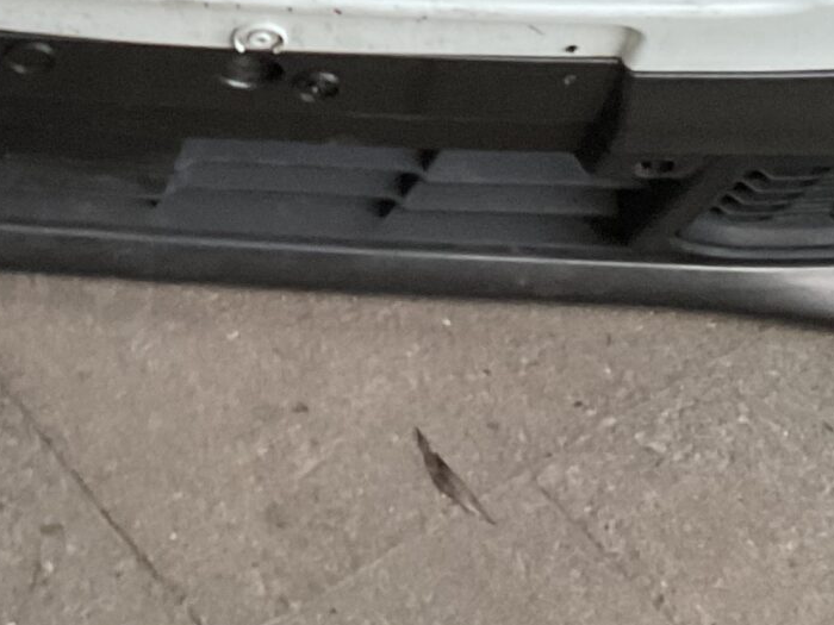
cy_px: -62
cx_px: 41
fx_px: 2554
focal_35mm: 106
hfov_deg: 18.2
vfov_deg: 13.7
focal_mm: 3
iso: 250
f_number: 1.8
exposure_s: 1/25
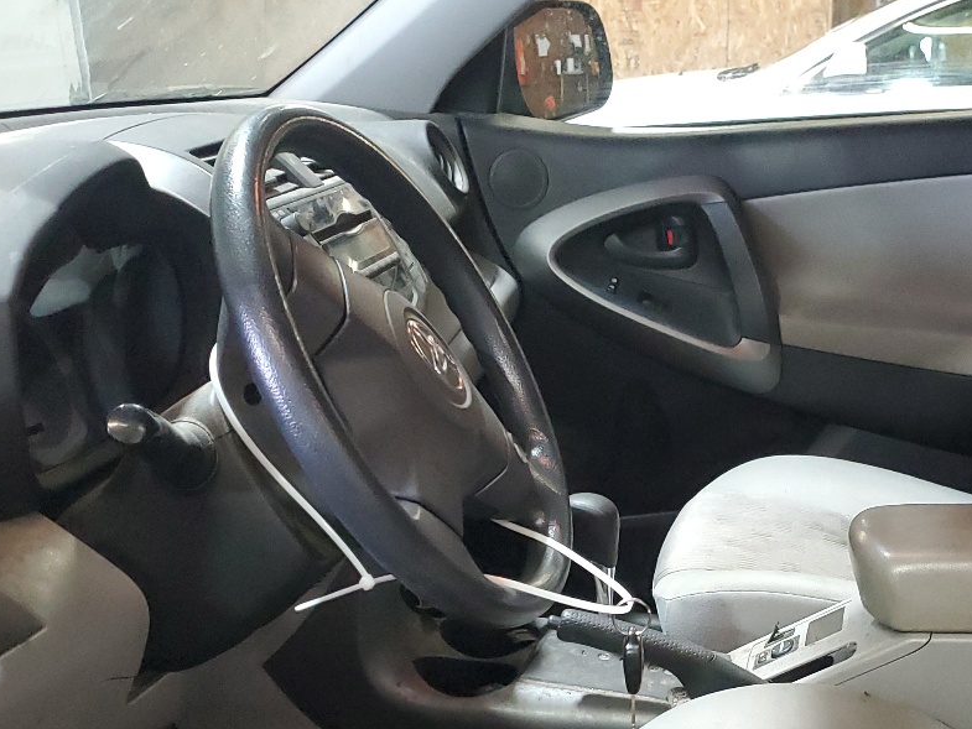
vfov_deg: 26.3
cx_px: 682
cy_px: 701
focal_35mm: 53
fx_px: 1488
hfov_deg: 35.6
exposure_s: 1/60.2
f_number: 1.5
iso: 387
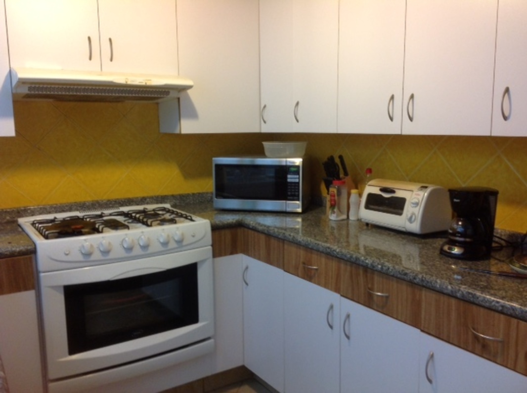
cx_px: 264
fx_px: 532
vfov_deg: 40.6
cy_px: 196
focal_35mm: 35
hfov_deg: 52.7
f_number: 2.4
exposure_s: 1/15
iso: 80
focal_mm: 4.28
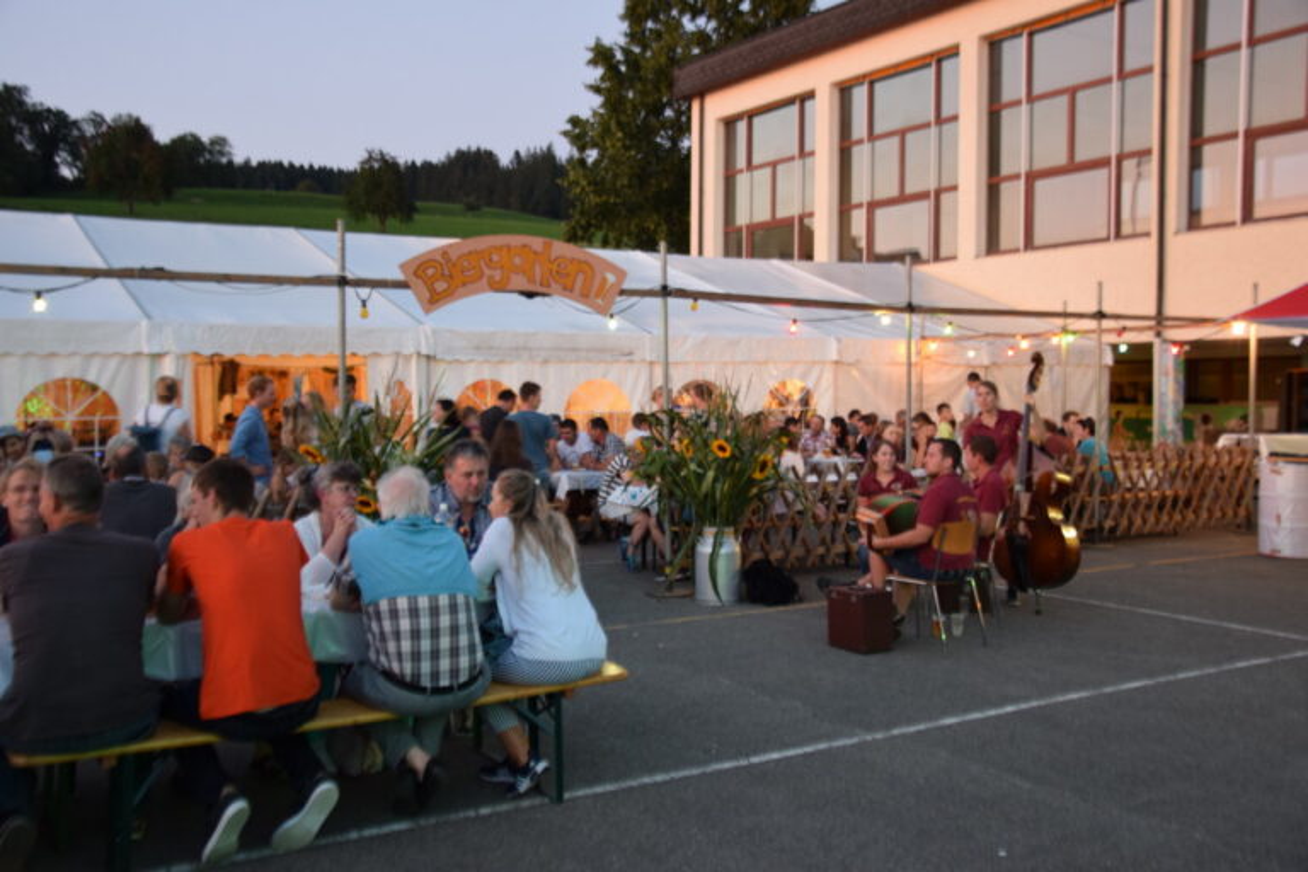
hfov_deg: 53.1
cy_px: 436
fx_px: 1308
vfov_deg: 36.9
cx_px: 654
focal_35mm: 36
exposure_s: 1/13
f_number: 3.8
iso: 800
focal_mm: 24
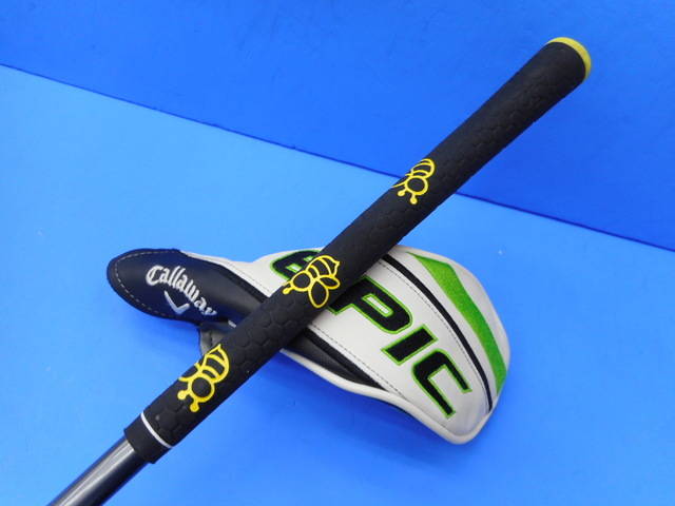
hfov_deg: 69.4
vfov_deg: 54.9
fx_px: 487
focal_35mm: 25
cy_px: 253
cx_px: 338
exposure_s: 1/30
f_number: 3.7
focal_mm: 4.5
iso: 100
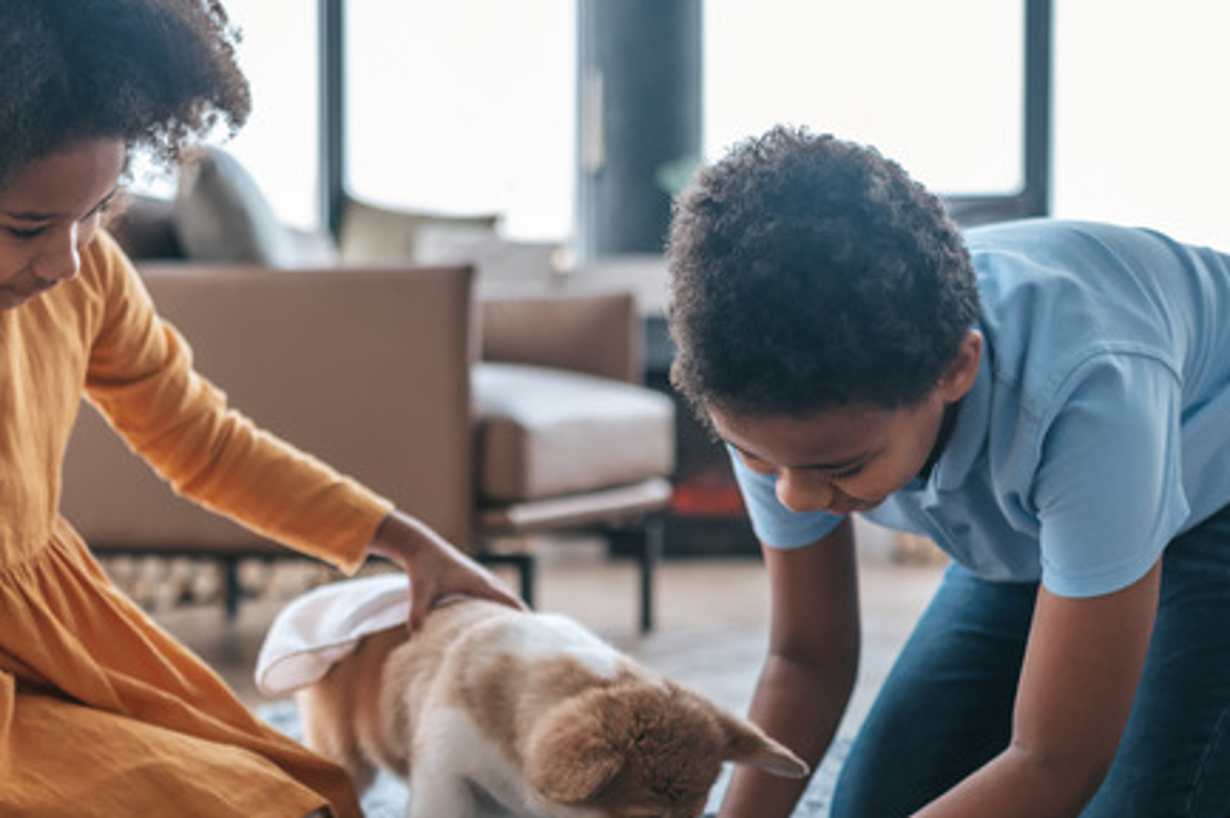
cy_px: 585
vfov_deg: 21.4
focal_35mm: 63
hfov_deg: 31.9
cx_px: 517
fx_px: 2151
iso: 400
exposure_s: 1/640
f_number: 2
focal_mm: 35
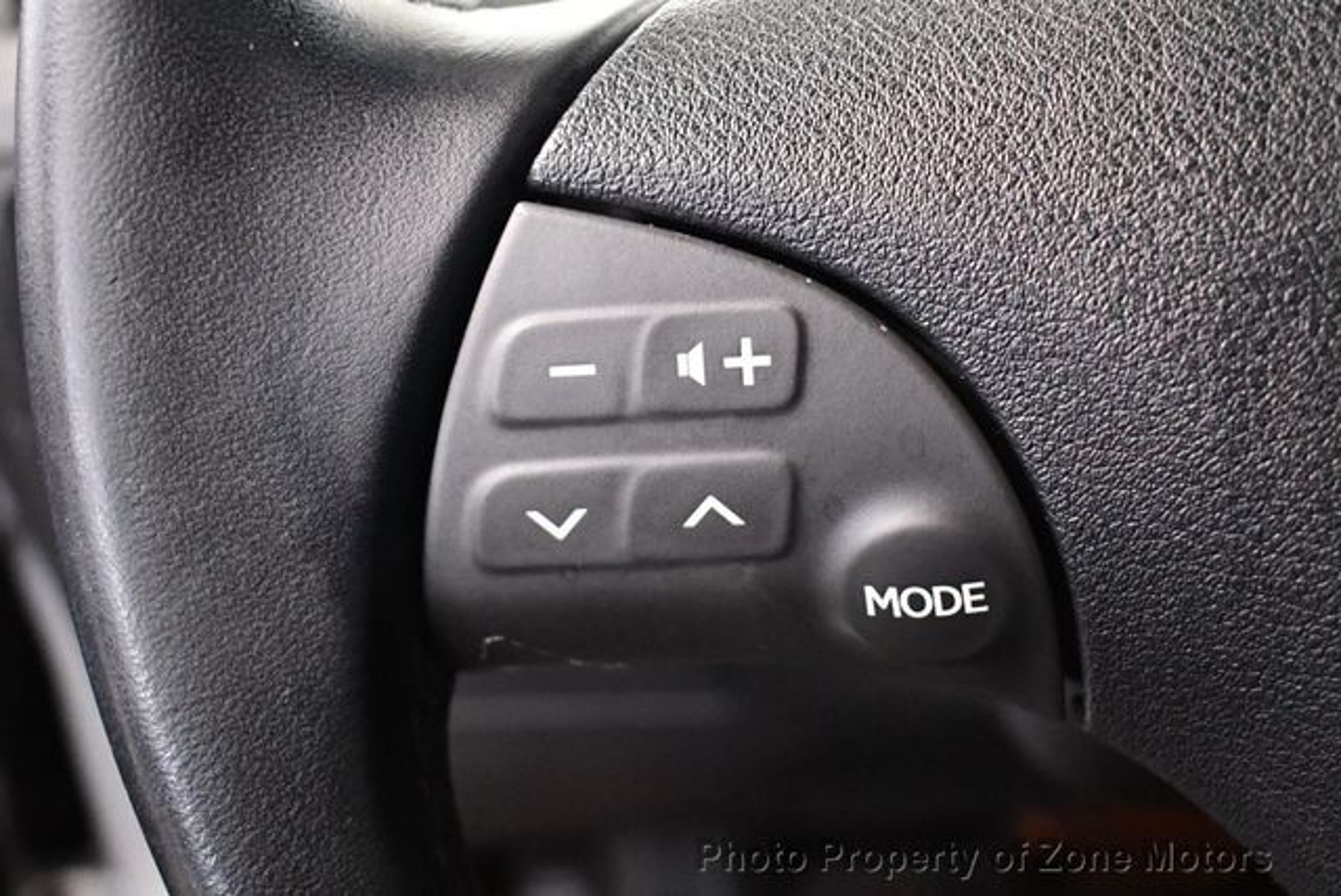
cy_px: 448
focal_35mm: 50
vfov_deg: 27.0
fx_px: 1864
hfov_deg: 39.6
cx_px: 670
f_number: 4
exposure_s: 1/60
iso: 6400
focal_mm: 25
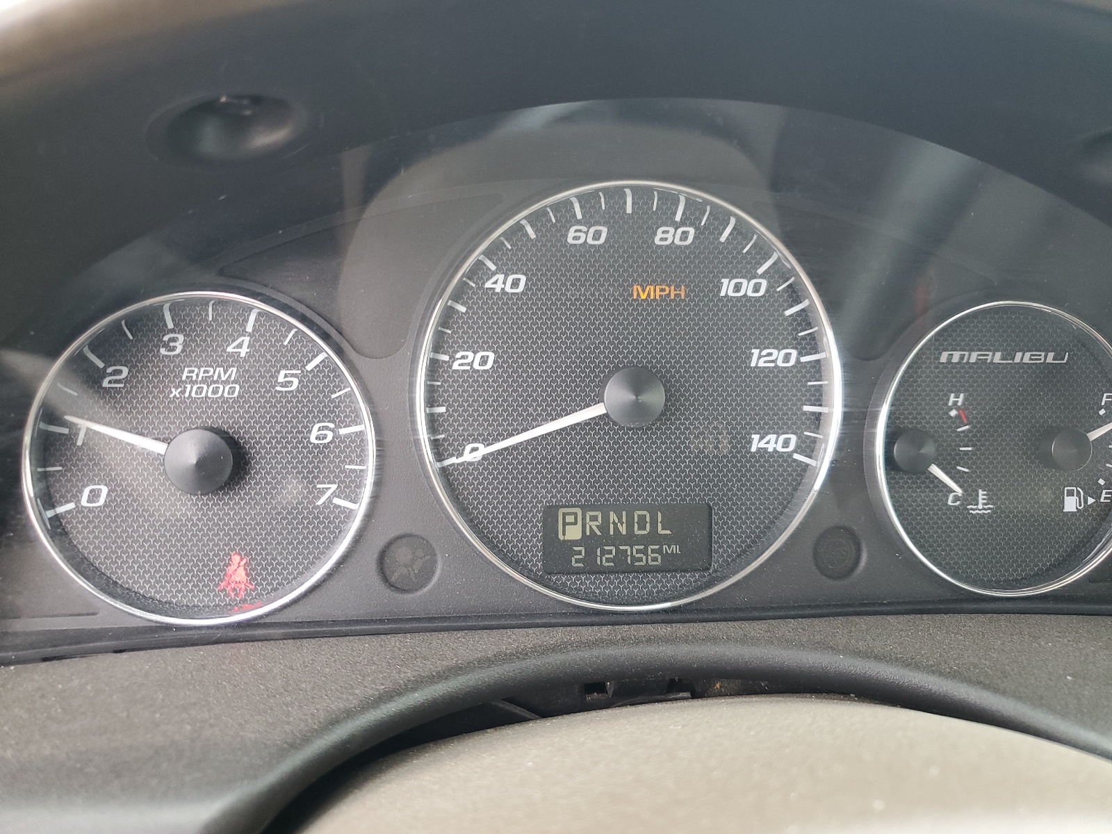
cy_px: 417
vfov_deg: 53.1
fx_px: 835
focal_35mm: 26
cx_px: 556
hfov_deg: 67.3
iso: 74
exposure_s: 1/120
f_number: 1.5
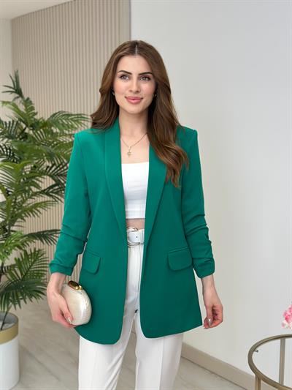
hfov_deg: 30.3
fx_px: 540
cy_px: 195
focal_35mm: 48
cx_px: 146
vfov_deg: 39.6
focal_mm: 6.86
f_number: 1.78
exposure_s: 1/271
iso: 80
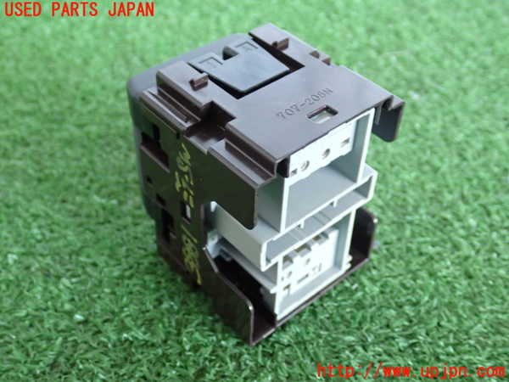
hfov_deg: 42.9
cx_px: 254
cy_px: 191
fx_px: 647
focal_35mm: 44
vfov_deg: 32.9
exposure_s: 1/40
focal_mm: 7.84
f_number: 2.9
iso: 800
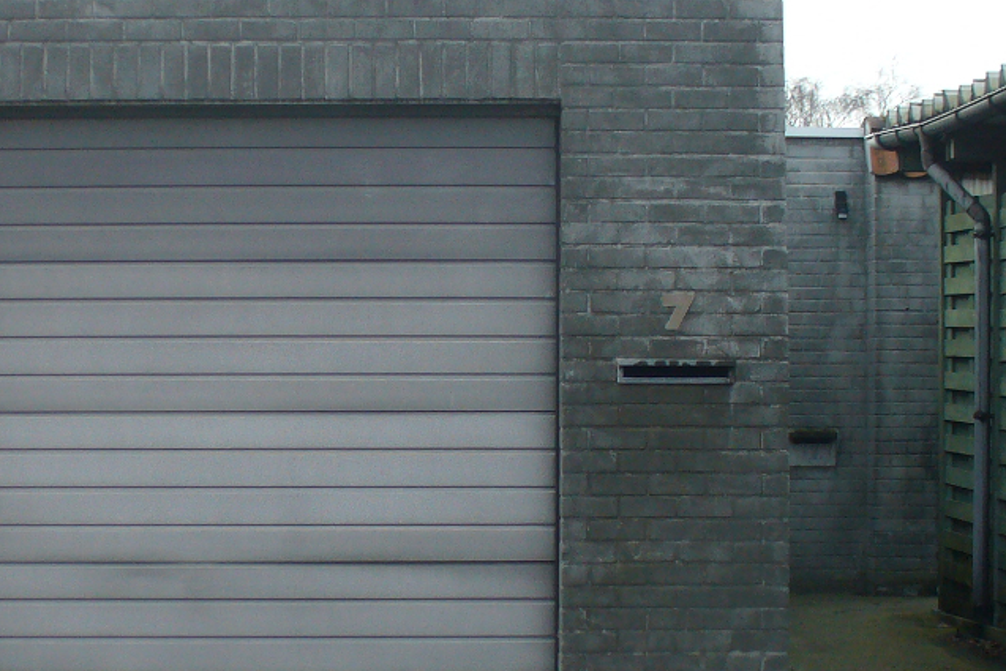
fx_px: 2432
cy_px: 433
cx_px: 313
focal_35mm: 87
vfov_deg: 15.7
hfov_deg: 23.2
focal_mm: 6.1
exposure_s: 1/200
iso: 80
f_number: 2.8
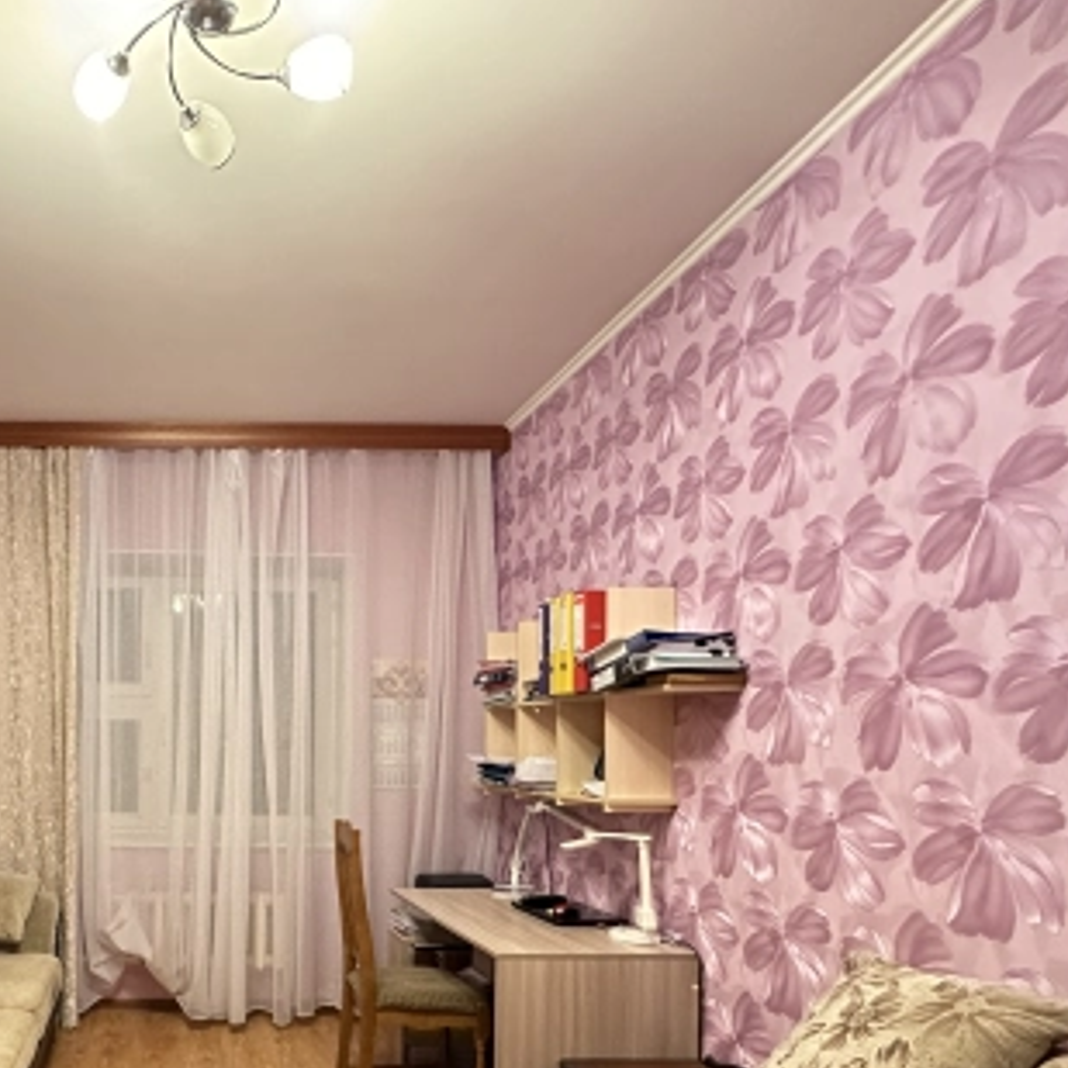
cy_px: 750
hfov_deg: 57.1
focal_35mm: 25
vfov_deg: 60.7
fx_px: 873
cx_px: 180
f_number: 2.2
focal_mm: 2.22
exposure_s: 1/50
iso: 1000
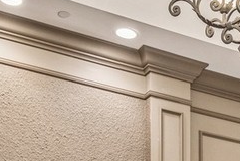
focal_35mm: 115
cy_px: 422
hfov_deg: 17.2
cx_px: 265
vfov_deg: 10.0
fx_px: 768
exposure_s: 1/2.5
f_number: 8
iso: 200
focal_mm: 17
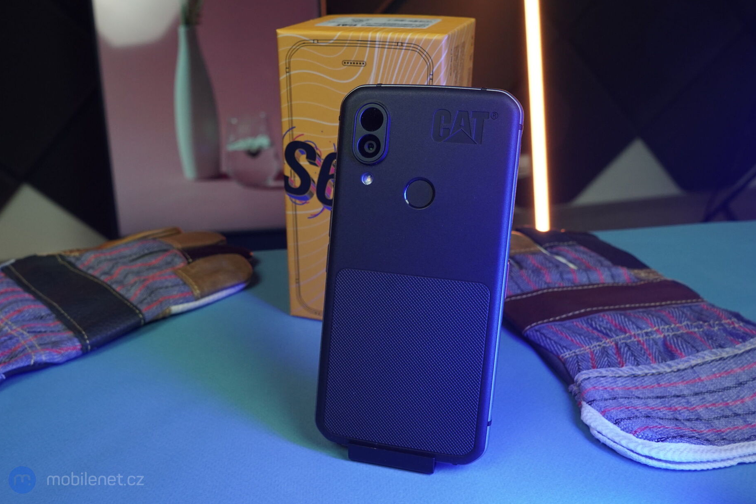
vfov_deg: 51.3
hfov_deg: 71.5
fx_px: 525
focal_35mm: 25
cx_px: 392
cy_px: 242
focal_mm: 24
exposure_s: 1/200
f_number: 8
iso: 1600
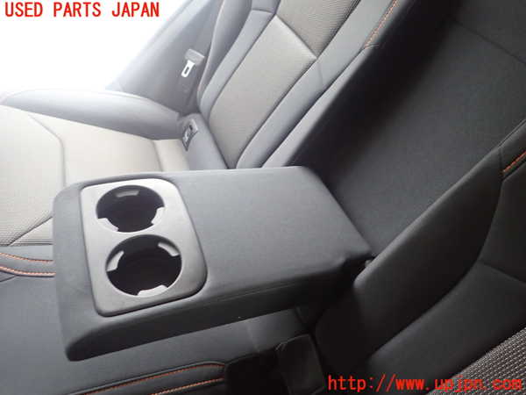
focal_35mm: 25
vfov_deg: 54.9
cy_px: 198
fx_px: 380
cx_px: 263
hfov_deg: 69.4
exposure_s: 1/30
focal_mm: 4.5
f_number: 2
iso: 400
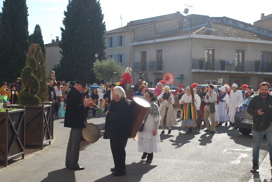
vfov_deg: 23.9
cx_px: 136
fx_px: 431
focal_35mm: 57
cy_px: 91
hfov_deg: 35.0
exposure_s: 1/200
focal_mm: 38
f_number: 7.1
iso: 100
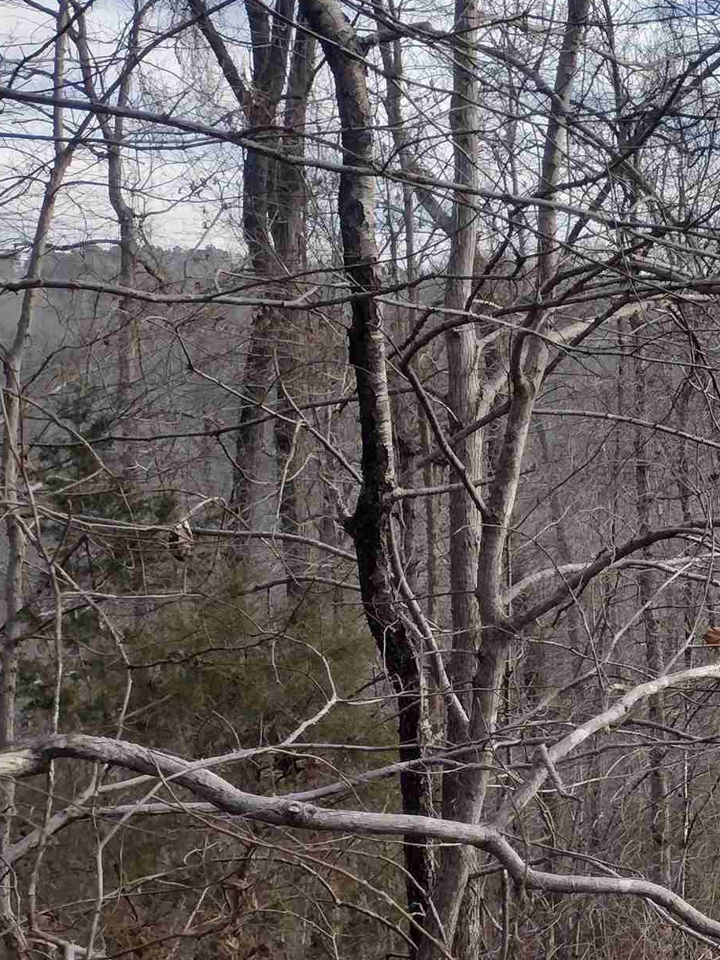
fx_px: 1886
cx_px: 1036
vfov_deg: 28.4
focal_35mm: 68
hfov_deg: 19.3
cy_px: 621
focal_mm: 4.71
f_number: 1.7
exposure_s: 1/764
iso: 100
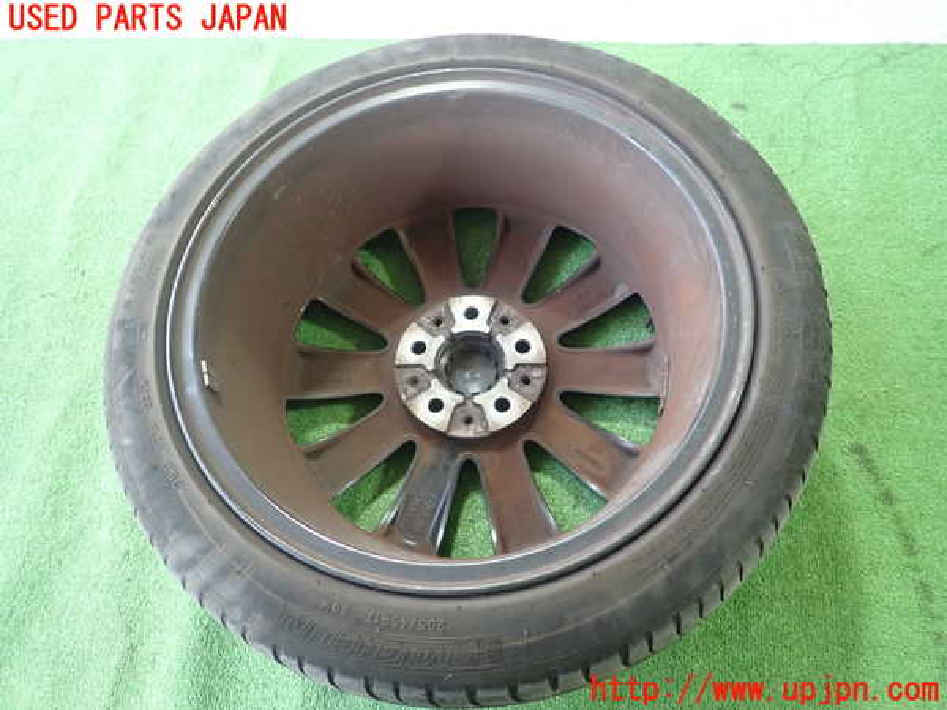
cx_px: 474
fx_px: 684
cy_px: 355
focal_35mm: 25
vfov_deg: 54.9
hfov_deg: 69.4
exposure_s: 1/30
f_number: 2
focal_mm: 4.5
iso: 250
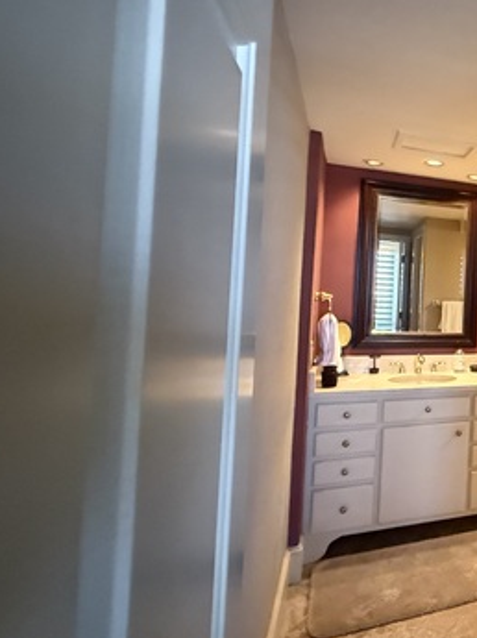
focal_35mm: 26
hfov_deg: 39.1
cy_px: 281
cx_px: 568
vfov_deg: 67.1
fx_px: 479
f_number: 2.2
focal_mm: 2.22
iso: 1250
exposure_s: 1/40
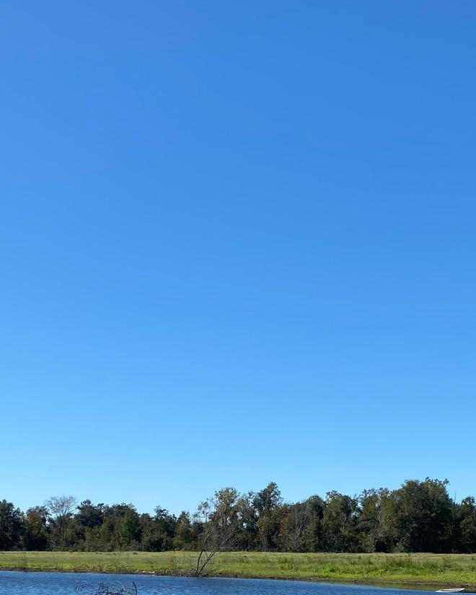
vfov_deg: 29.6
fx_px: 1092
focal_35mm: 62
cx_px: 254
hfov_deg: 24.6
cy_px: 503
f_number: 1.8
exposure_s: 1/3300
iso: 32
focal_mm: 4.25
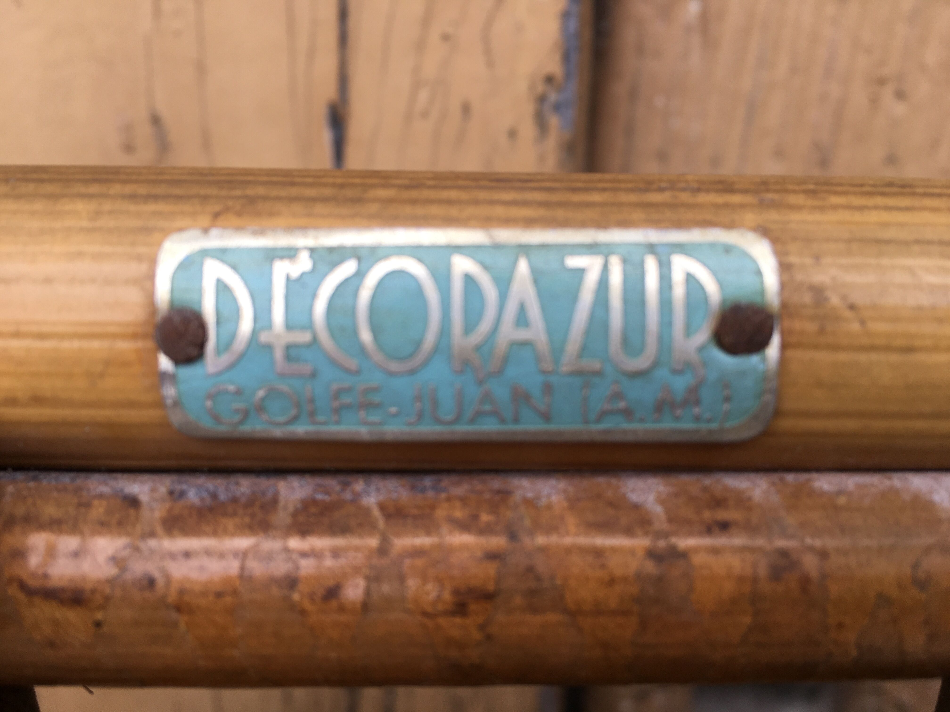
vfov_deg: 48.2
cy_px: 356
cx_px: 475
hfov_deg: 61.7
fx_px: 796
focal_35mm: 29
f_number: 2.2
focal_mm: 4.15
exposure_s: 1/145
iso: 25
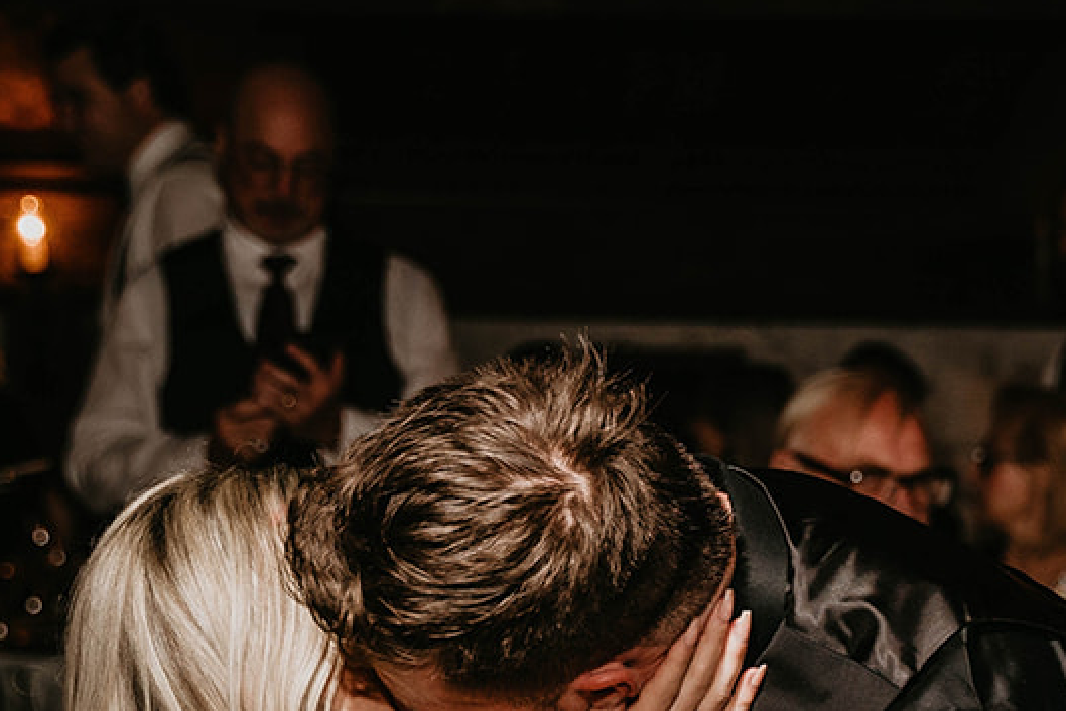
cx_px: 881
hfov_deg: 15.6
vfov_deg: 10.3
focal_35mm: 130
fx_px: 3850
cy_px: 966
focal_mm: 43
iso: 500
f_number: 2.8
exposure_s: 1/250
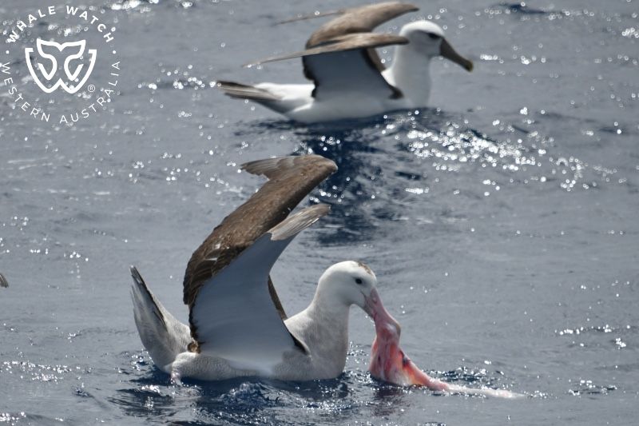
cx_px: 320
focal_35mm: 600
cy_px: 213
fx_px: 10647
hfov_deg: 3.4
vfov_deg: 2.3
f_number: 6.3
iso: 800
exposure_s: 1/8000
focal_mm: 600
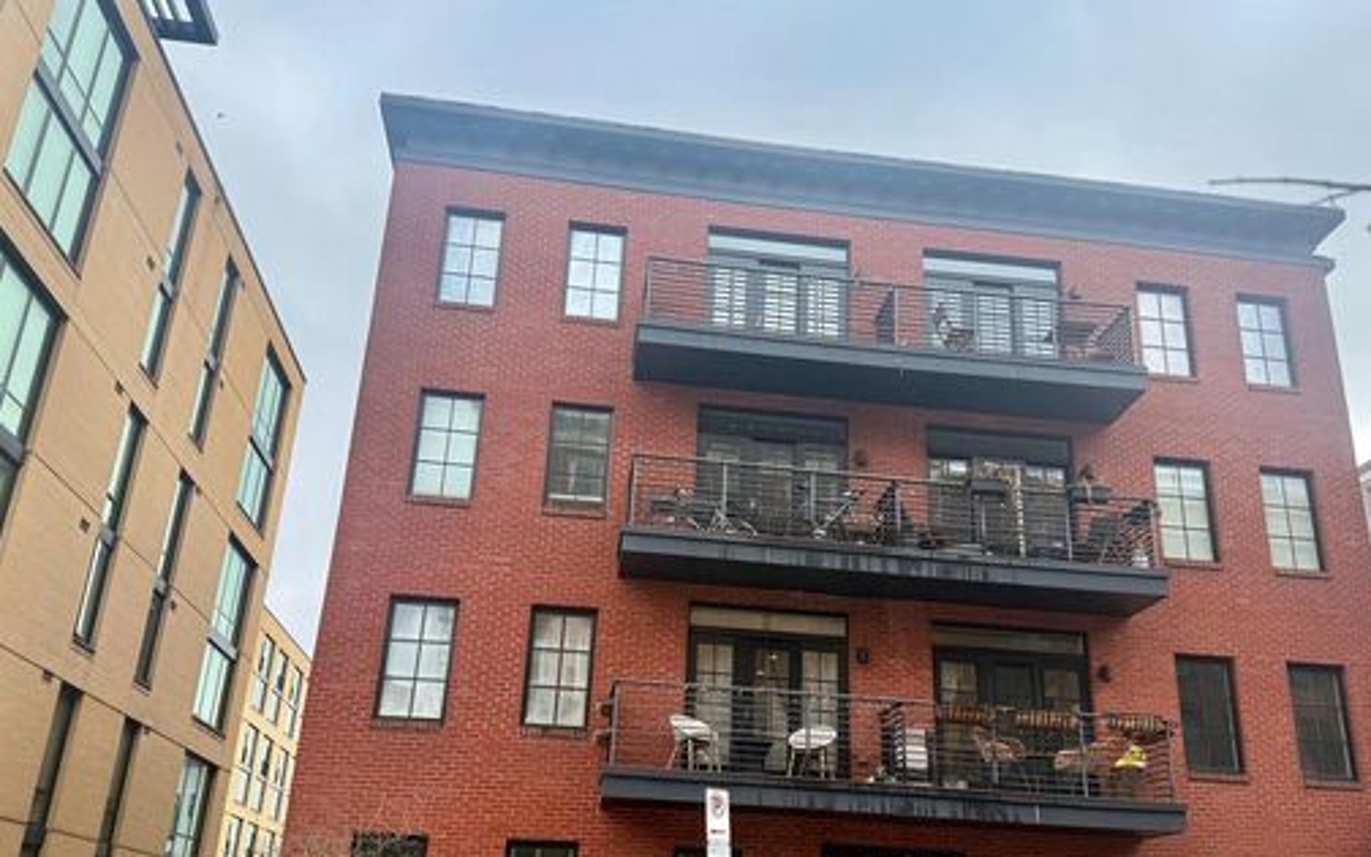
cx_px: 721
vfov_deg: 41.6
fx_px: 1121
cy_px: 518
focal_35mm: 30
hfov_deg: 62.9
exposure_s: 1/1271
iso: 80
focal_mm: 6.76
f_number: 1.78
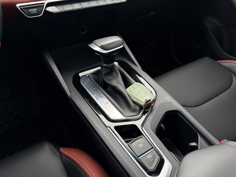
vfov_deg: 56.8
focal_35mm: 24
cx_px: 118
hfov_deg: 71.6
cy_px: 88
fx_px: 164
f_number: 1.78
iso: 200
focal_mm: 6.76
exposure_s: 1/121
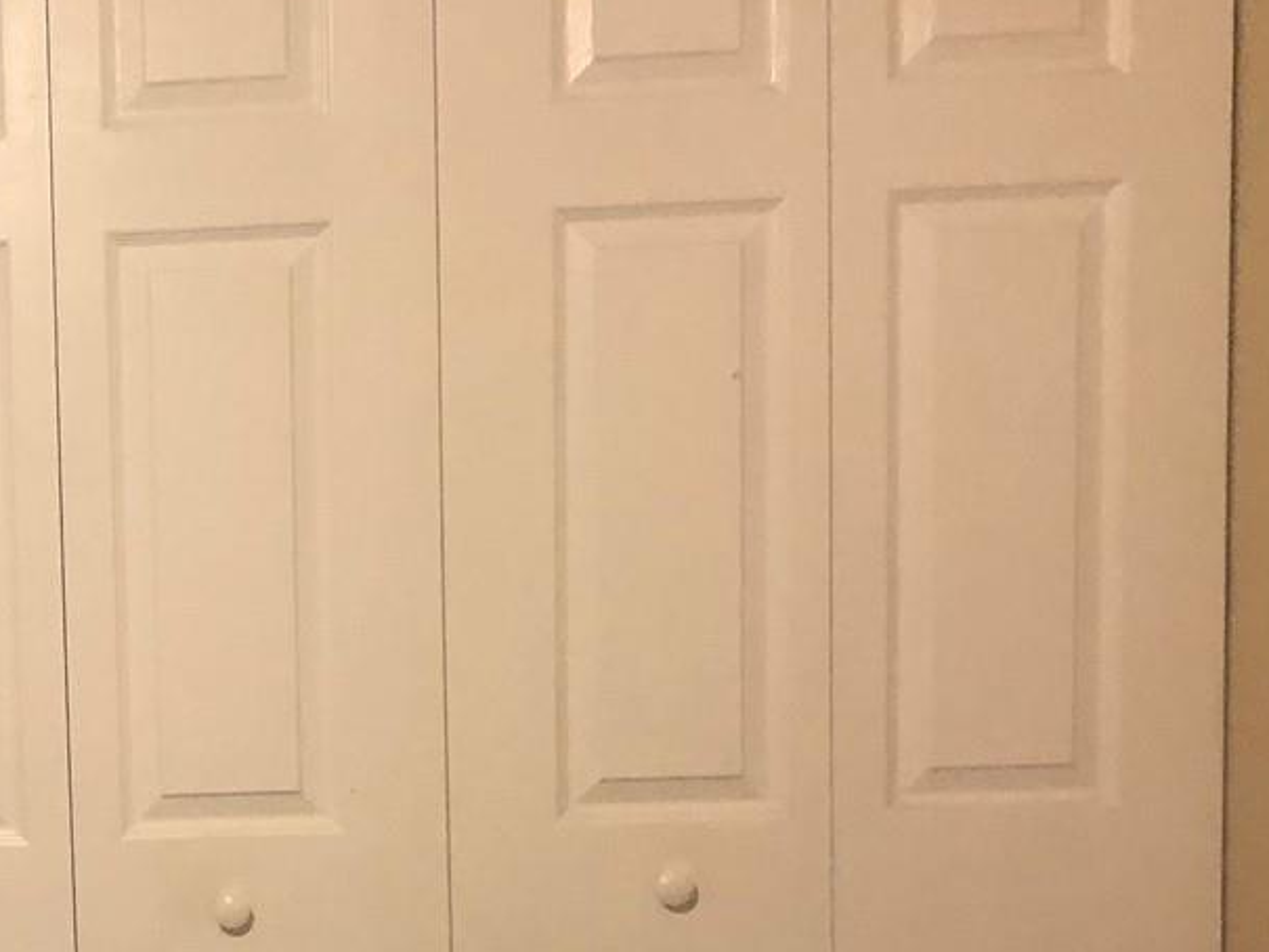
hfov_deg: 24.3
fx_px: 2713
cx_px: -187
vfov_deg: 19.7
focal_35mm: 74
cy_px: 770
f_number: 1.8
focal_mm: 3.99
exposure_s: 1/15
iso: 100
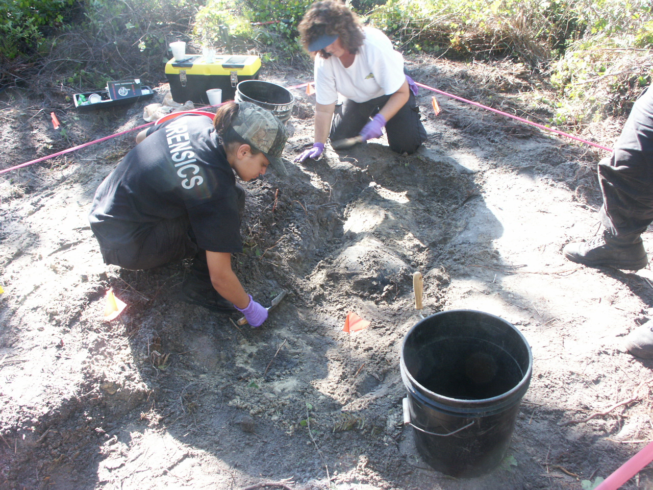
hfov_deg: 63.4
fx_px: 528
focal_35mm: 28
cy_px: 245
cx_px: 326
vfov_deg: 49.7
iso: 100
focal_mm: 7.21
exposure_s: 1/45
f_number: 4.5
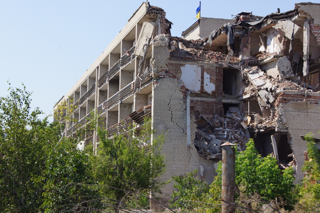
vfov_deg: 18.1
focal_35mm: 75
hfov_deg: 27.0
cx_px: 160
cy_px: 106
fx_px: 666
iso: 100
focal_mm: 50
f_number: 11
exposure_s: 1/100
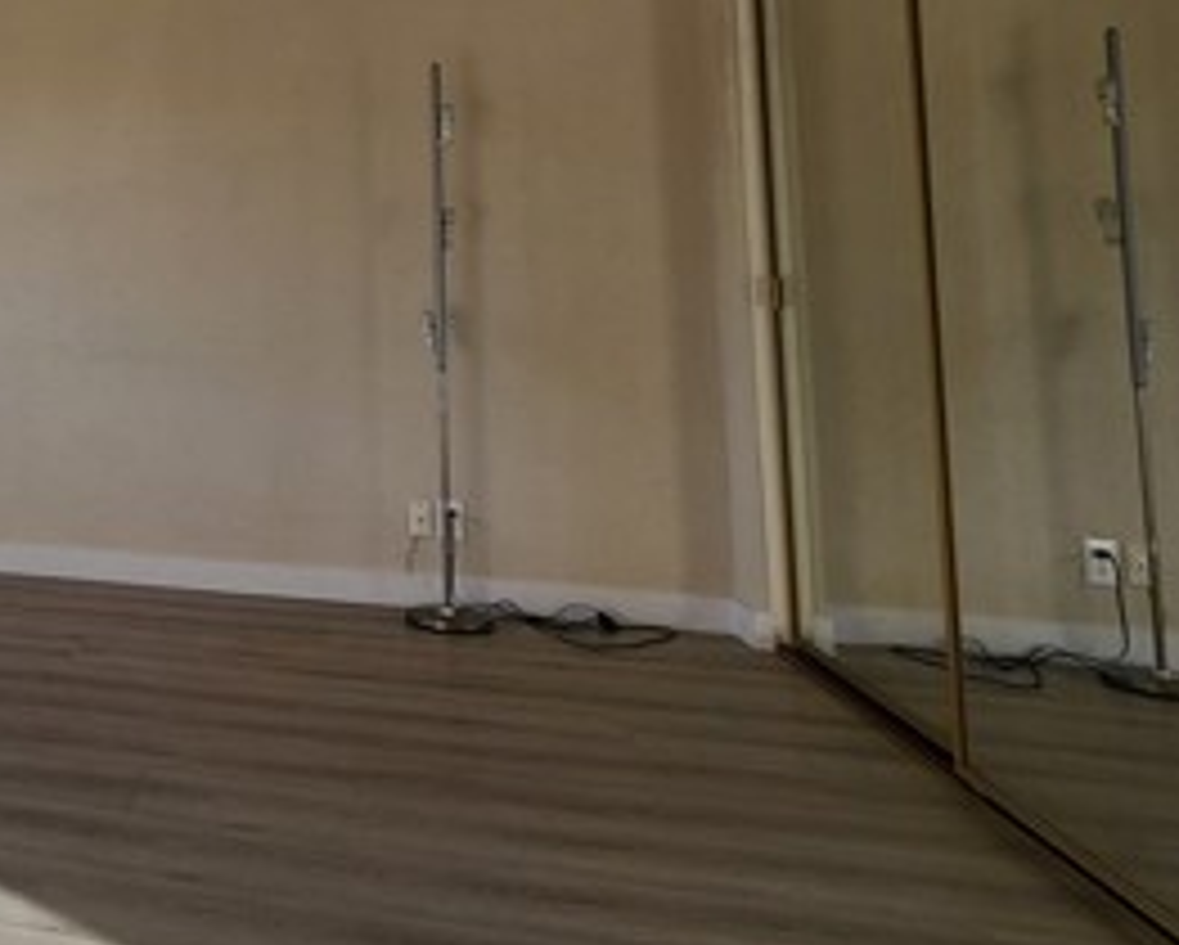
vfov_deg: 45.0
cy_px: 202
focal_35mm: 31
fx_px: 1083
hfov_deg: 47.1
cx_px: -14
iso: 50
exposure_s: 1/213
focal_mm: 2.2
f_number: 2.2
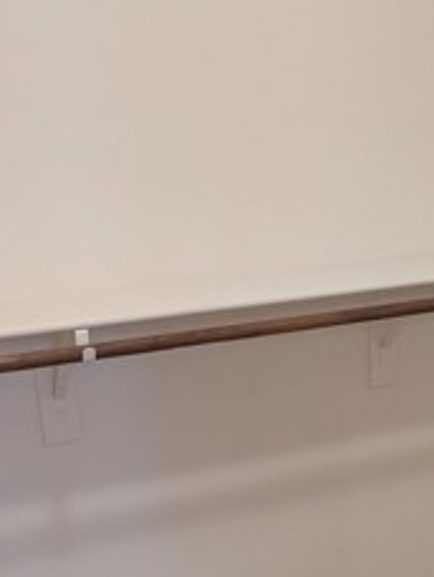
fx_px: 1169
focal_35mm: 70
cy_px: 431
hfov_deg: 20.3
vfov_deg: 27.4
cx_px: 450
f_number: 1.89
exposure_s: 1/60
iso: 582
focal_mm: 5.43
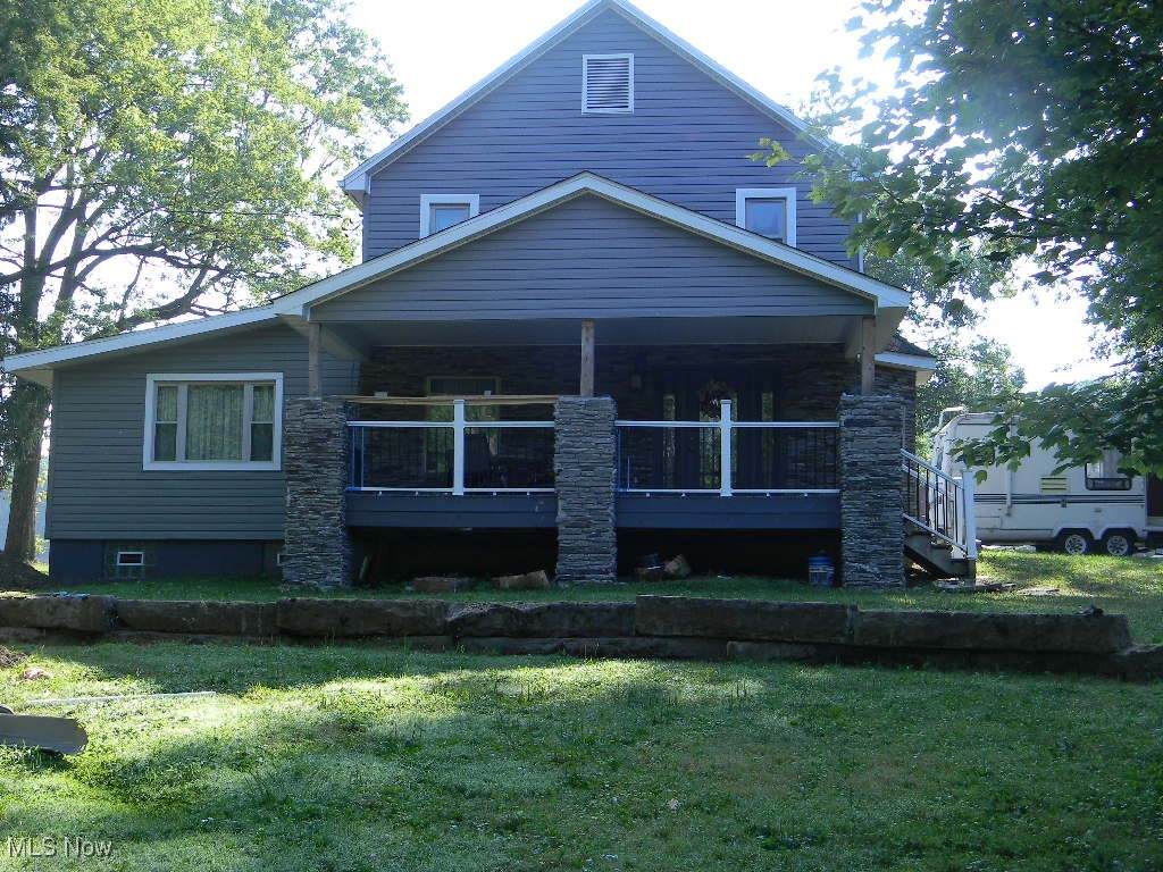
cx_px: 582
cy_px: 436
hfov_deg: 40.4
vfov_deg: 30.9
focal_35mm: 47
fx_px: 1579
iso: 80
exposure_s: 1/169
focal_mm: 8.6
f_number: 3.9
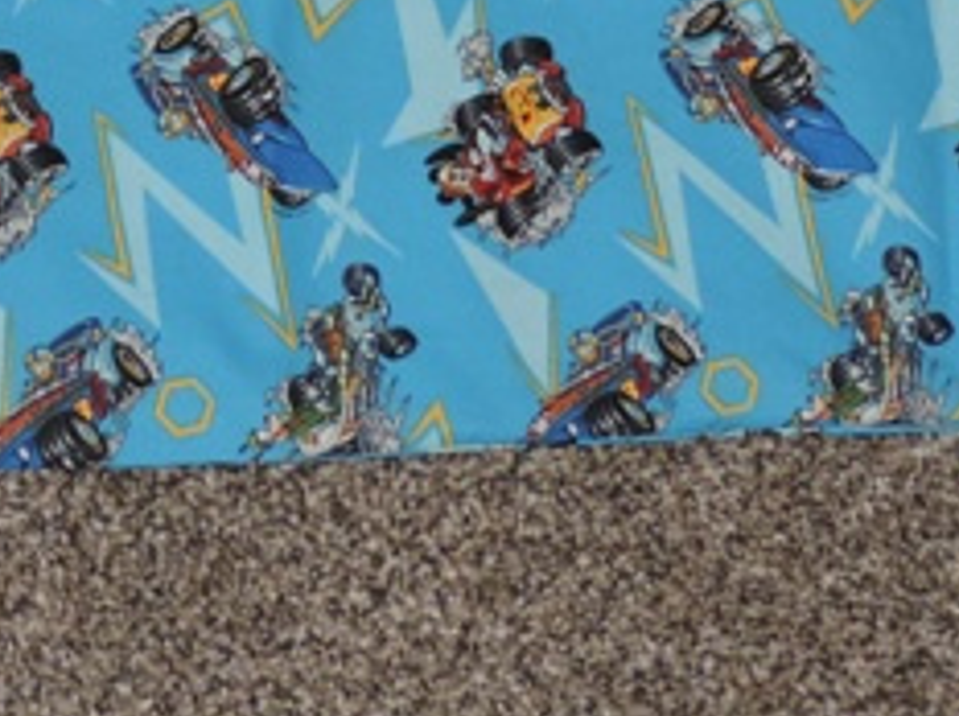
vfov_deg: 8.4
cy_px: -453
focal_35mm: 172
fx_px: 4758
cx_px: 132
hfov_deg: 11.4
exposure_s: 1/30
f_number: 3.6
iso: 200
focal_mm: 8.9
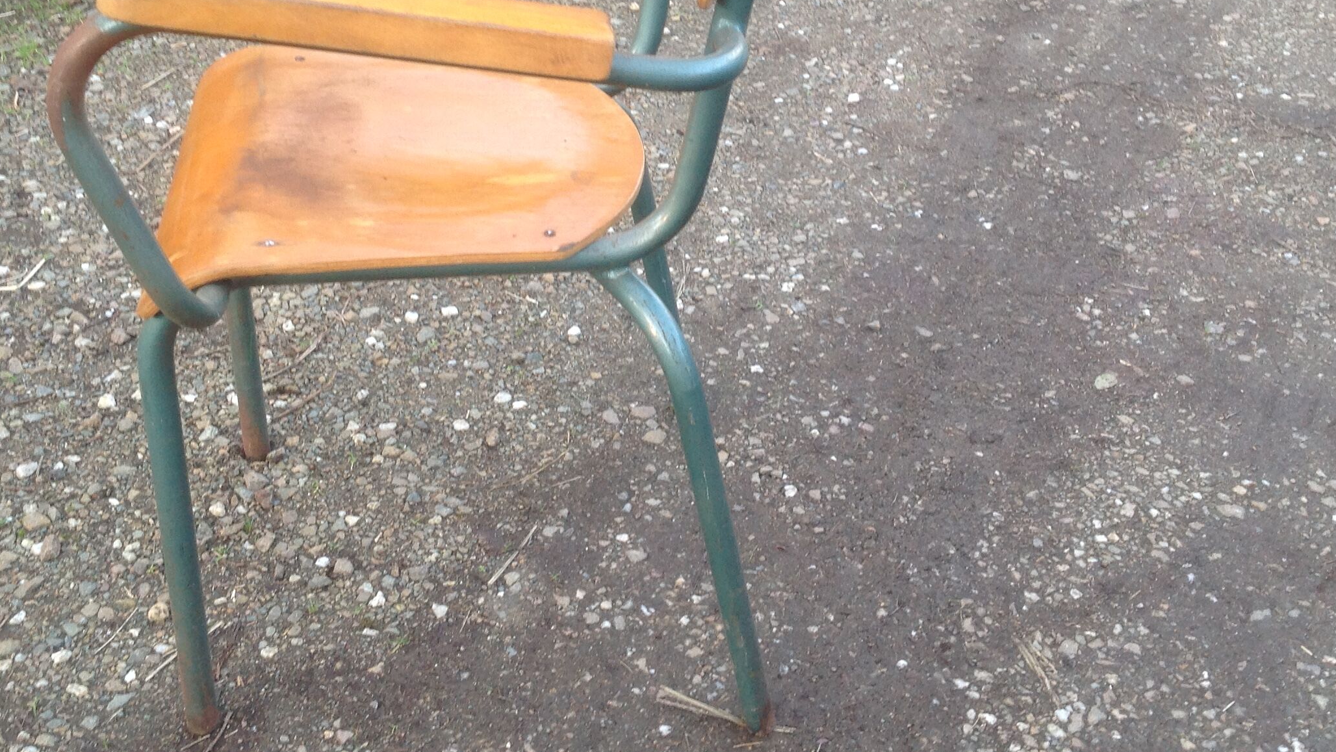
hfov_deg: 42.9
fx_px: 1701
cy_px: 236
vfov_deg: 24.8
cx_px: 654
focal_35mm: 48
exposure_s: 1/40
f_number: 2.4
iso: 64
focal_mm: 4.28
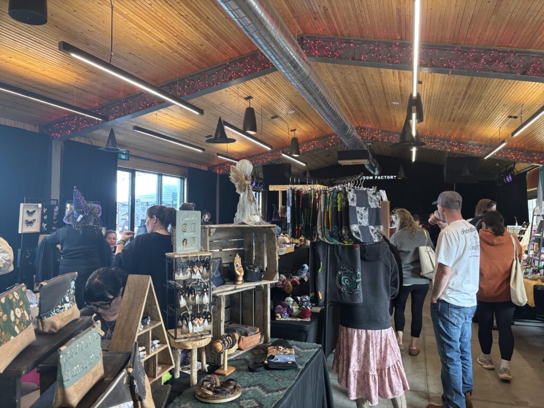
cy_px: 204
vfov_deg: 53.1
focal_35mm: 26
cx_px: 272
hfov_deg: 67.3
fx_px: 409
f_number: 1.6
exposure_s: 1/60
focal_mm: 5.96
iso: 160
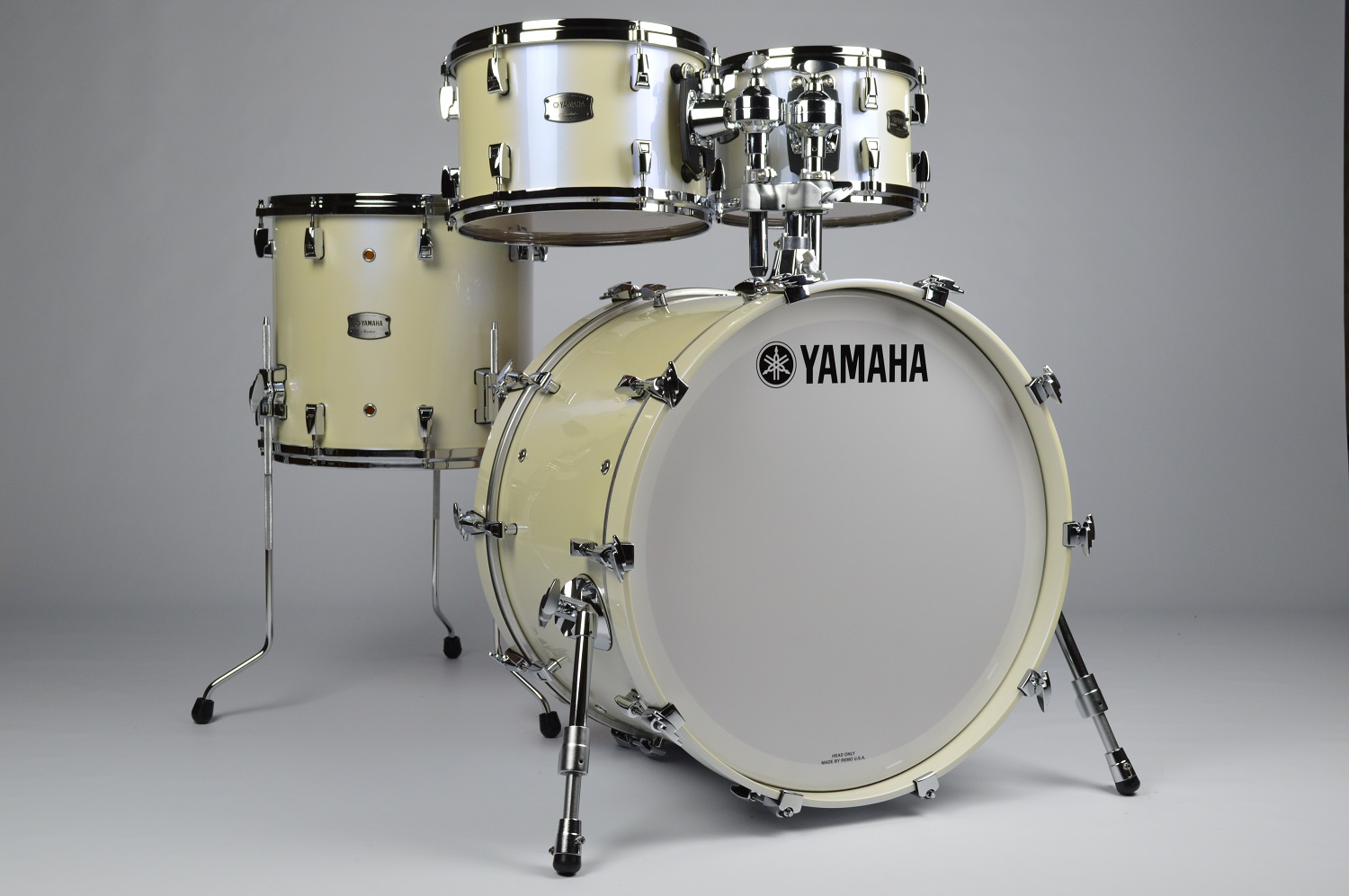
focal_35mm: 48
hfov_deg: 41.1
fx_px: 1797
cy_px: 448
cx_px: 674
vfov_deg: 28.0
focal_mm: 32
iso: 500
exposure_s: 1/50
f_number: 8
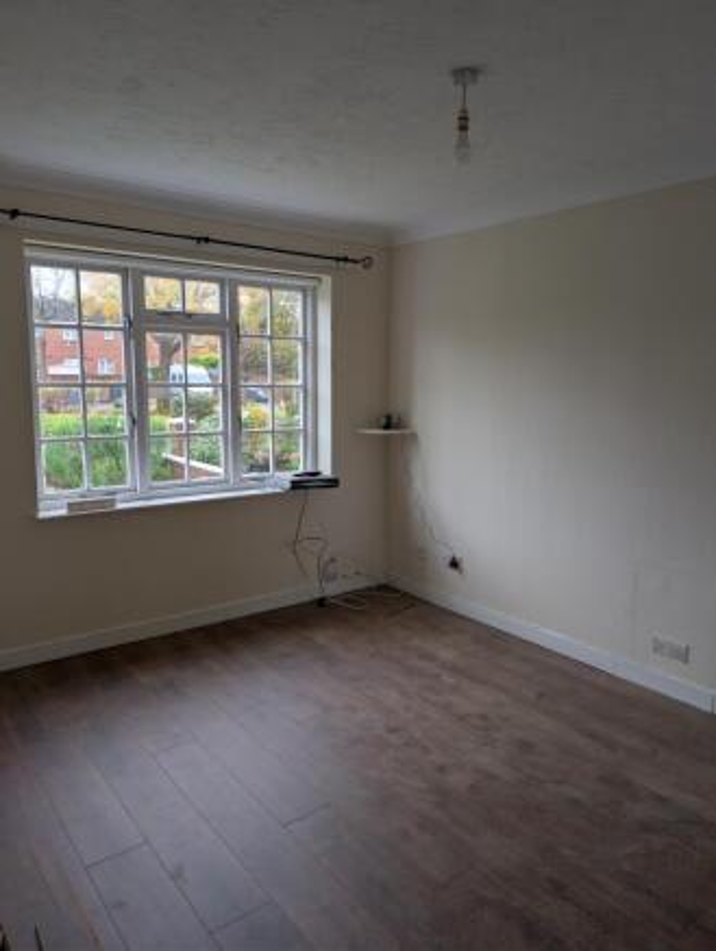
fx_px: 660
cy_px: 476
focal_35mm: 24
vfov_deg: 71.5
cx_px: 358
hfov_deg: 56.9
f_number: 1.68
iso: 72
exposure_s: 1/36
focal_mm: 6.9
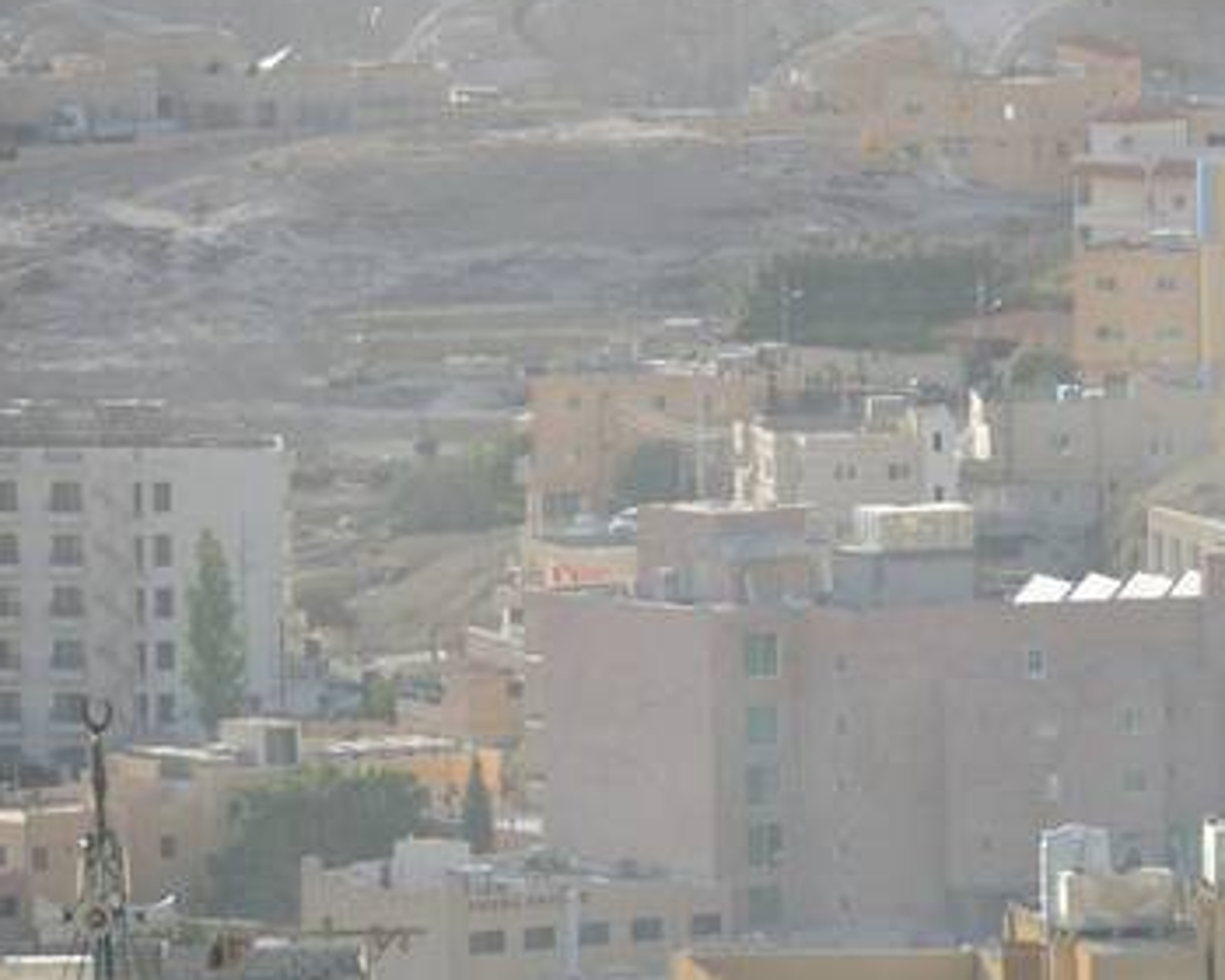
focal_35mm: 562
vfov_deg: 2.8
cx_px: 1190
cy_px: 649
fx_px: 20375
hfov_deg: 3.4
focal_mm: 200
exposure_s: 1/320
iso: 125
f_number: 6.3
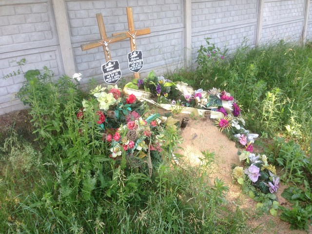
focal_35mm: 33
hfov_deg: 55.4
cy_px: 117
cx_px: 156
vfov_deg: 42.9
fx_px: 297
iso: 80
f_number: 2.4
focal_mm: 4.12
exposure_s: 1/120
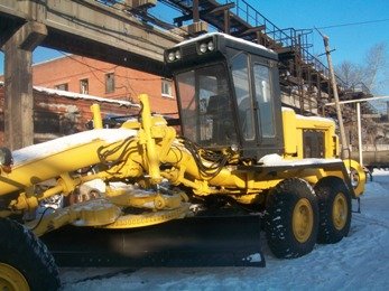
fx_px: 382
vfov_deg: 41.8
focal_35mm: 34
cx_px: 194
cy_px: 146
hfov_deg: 54.0
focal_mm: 5.7
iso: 80
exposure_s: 1/200
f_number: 5.5
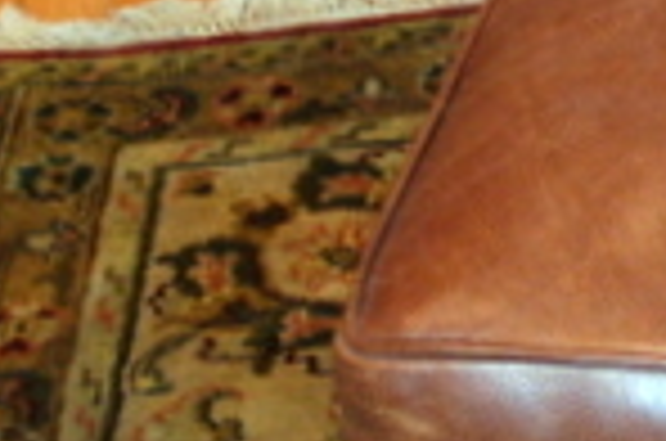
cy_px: 126
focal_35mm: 199
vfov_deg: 6.9
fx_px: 3674
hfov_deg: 9.6
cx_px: 1364
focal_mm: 28
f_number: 3.5
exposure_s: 1/30
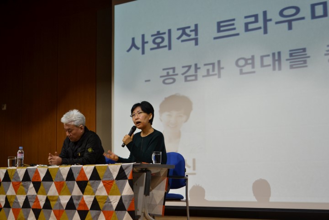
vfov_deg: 25.1
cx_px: 164
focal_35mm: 54
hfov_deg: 36.9
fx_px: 493
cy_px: 110
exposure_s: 1/30
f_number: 5
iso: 400
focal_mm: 36
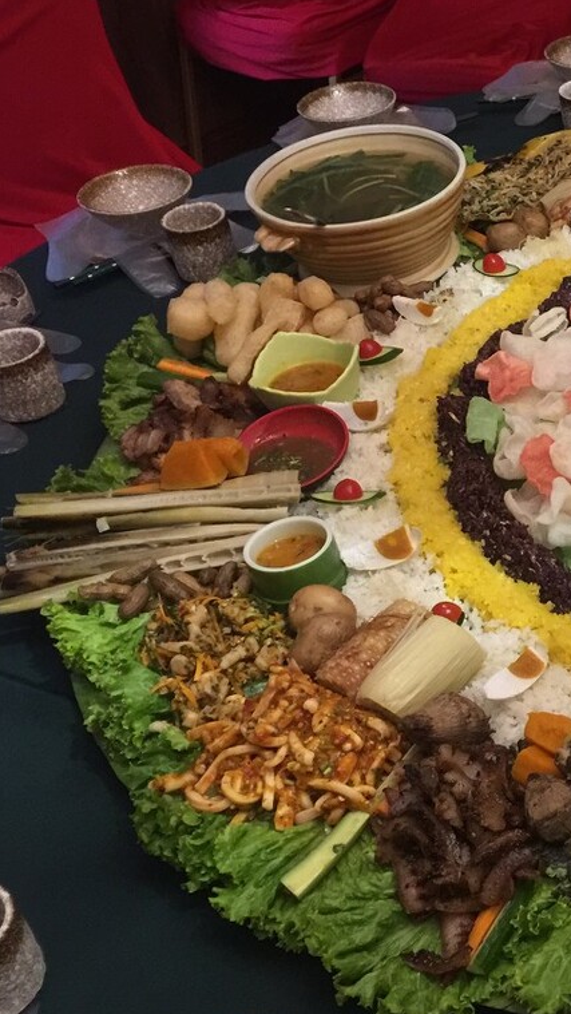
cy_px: 556
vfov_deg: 41.3
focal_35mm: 50
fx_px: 1344
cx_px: 758
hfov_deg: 21.5
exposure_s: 1/17
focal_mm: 4.15
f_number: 2.2
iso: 125
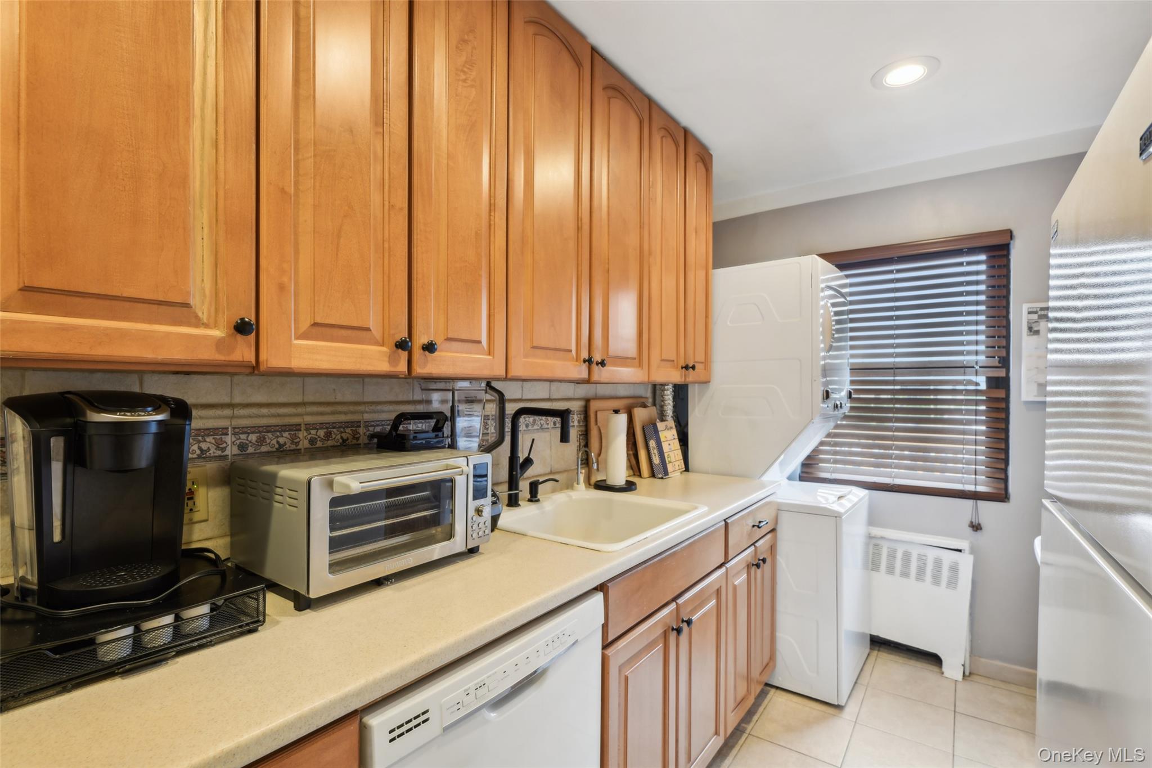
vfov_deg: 70.4
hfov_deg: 93.3
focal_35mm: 17
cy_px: 384
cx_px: 576
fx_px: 544
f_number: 8
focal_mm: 17
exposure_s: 1/15
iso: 200
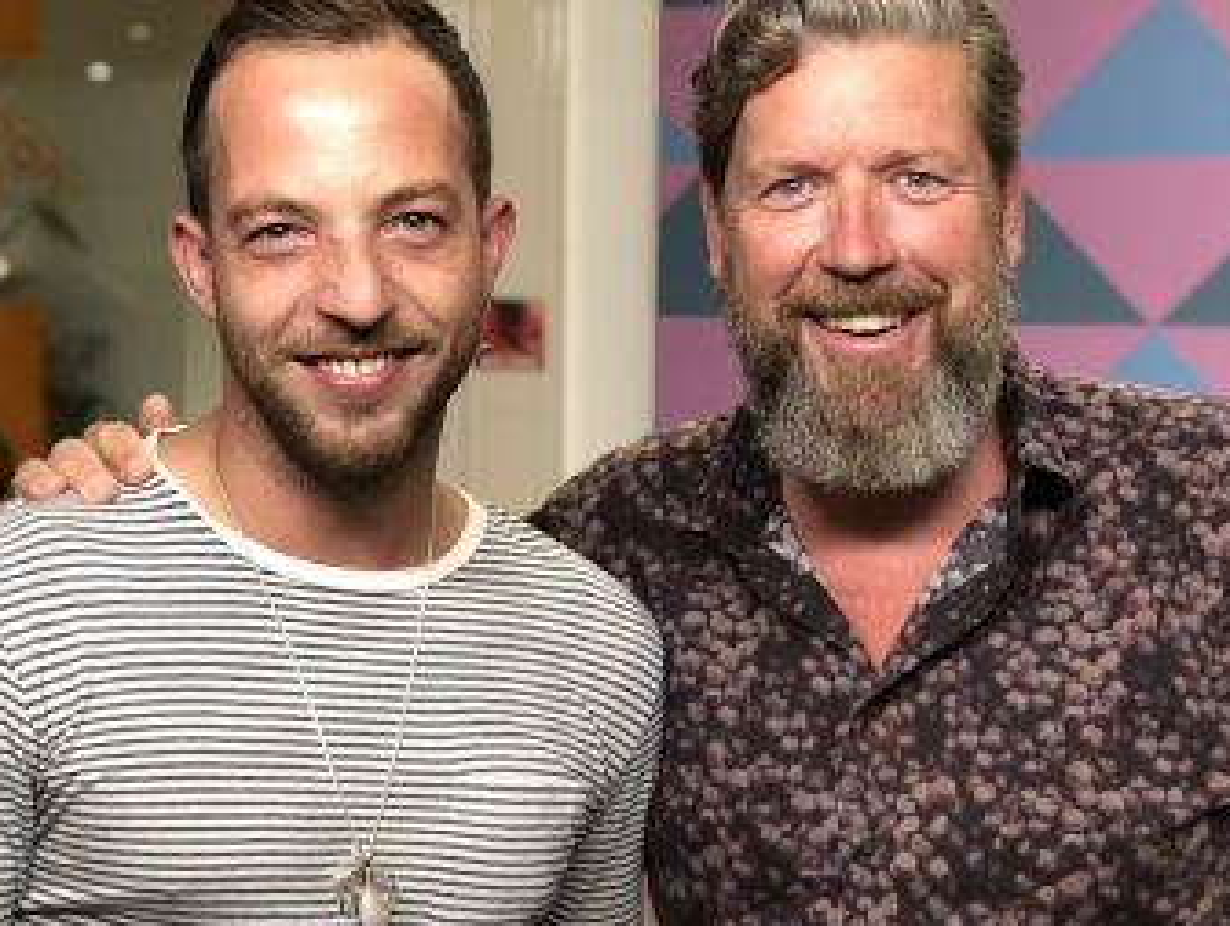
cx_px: 527
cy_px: 569
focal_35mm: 77
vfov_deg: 19.2
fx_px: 2740
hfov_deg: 25.3
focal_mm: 6
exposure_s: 1/33
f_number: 2.4
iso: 100
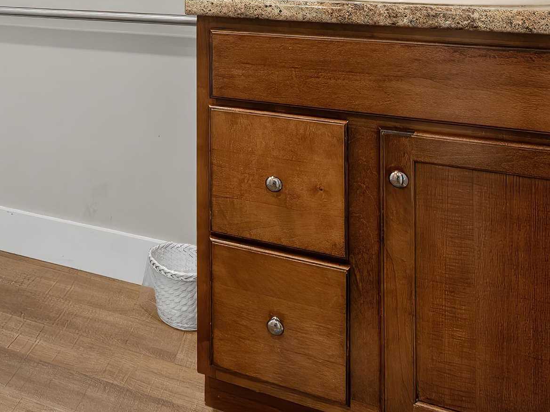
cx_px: -23
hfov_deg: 41.3
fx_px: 604
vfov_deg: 32.5
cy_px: -55
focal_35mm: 38
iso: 500
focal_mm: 10
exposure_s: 1/4
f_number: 9
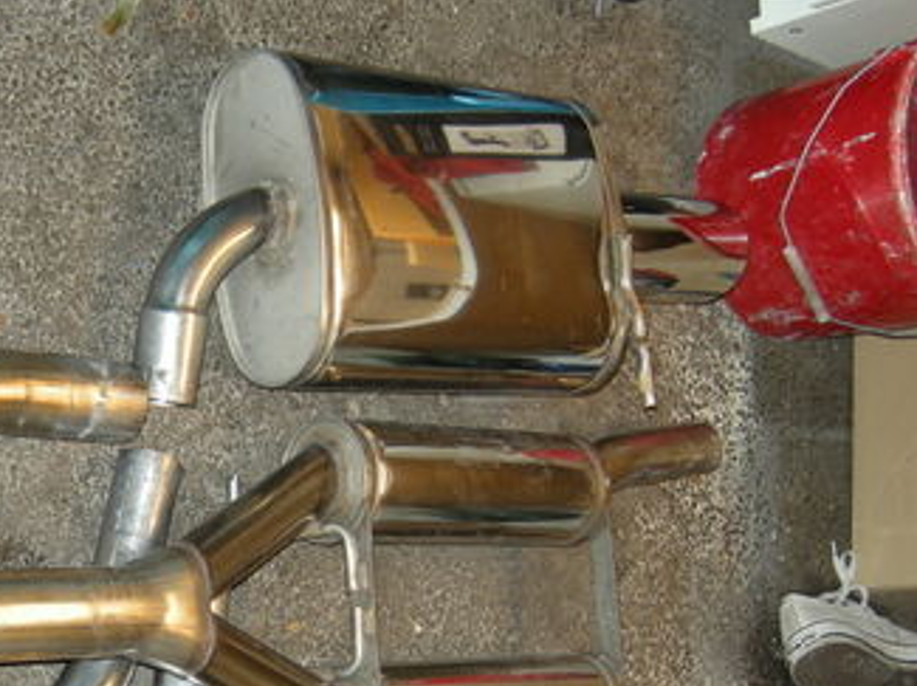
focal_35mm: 69
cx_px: 161
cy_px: 607
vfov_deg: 20.9
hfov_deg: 27.5
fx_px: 1826
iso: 69
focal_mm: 7.5
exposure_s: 1/30
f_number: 2.7
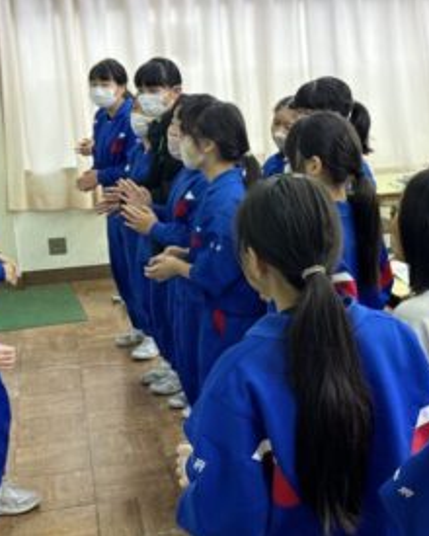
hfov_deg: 24.2
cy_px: 269
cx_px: 238
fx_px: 1000
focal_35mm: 63
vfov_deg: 30.0
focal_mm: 6.76
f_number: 1.78
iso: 64
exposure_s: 1/60
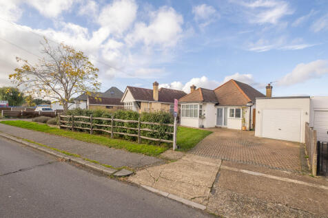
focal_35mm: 15
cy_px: 109
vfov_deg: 77.3
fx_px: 137
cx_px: 164
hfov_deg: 100.4
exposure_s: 1/320
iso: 500
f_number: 6.4
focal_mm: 10
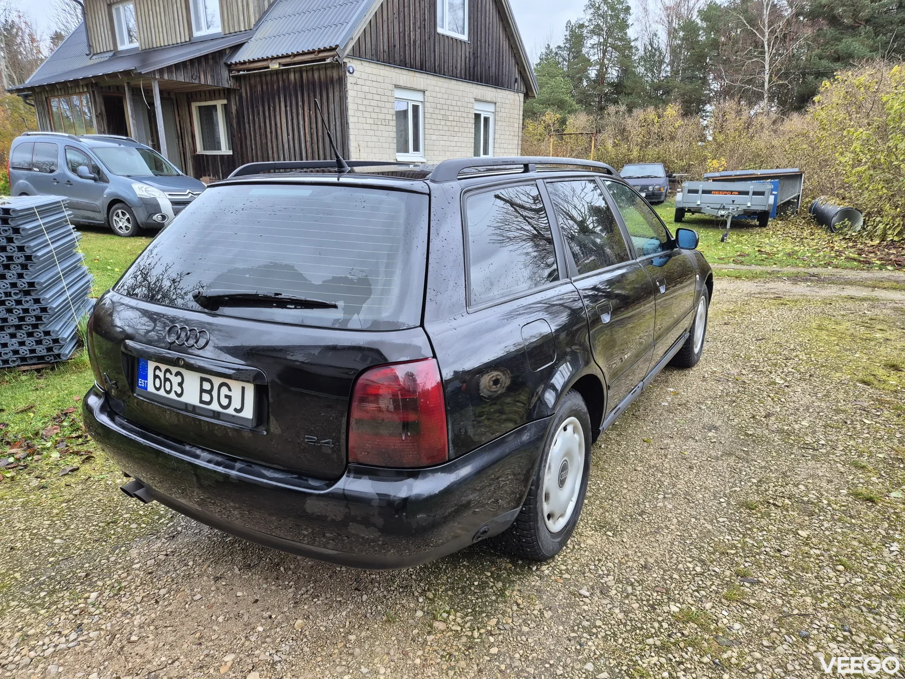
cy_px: 340
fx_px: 601
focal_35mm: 23
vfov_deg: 58.9
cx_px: 452
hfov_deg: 73.9
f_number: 1.8
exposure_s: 1/180
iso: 125
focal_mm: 5.4
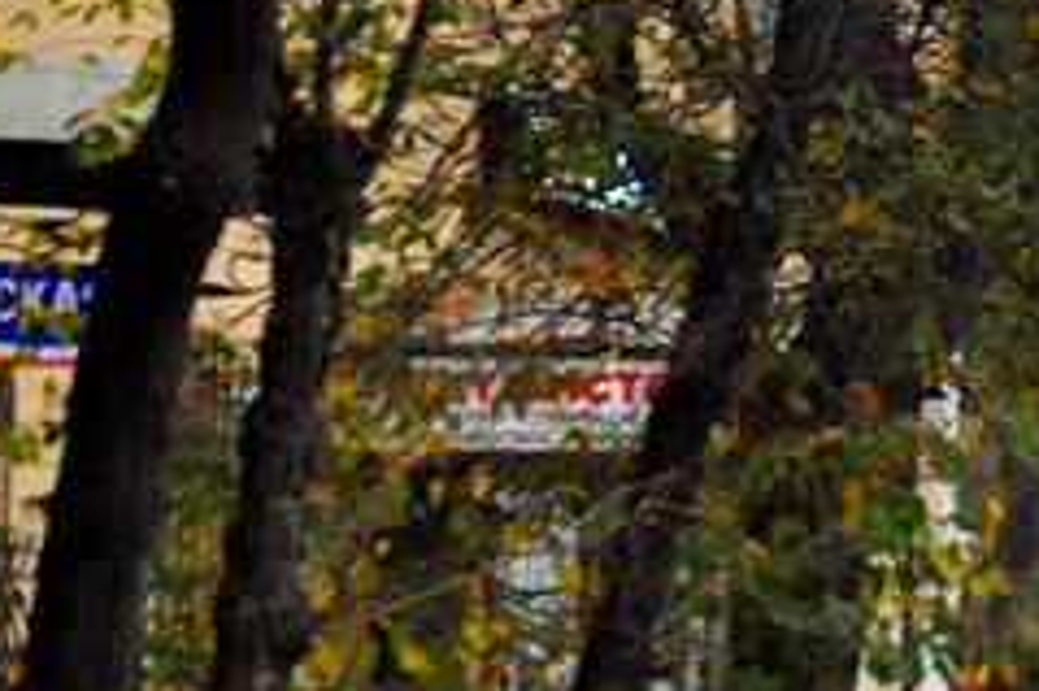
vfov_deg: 1.7
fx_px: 22827
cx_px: 2408
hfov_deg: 2.6
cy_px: 387
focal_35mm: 792
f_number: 5.6
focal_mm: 105
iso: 400
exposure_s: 1/125
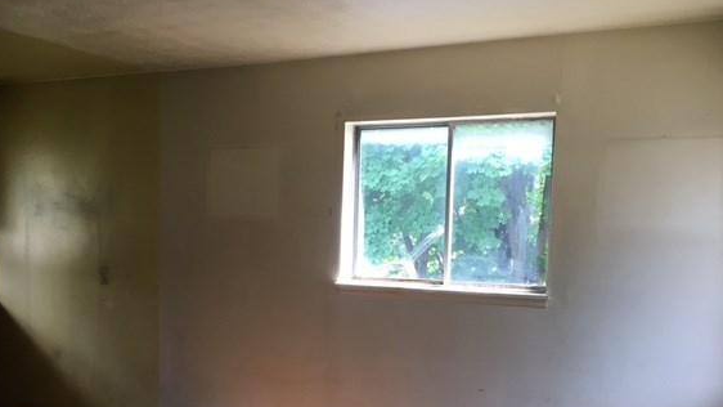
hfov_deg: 55.3
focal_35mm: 36
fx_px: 690
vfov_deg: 32.3
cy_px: 295
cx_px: 383
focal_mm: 4.15
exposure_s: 1/40
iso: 25
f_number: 2.2
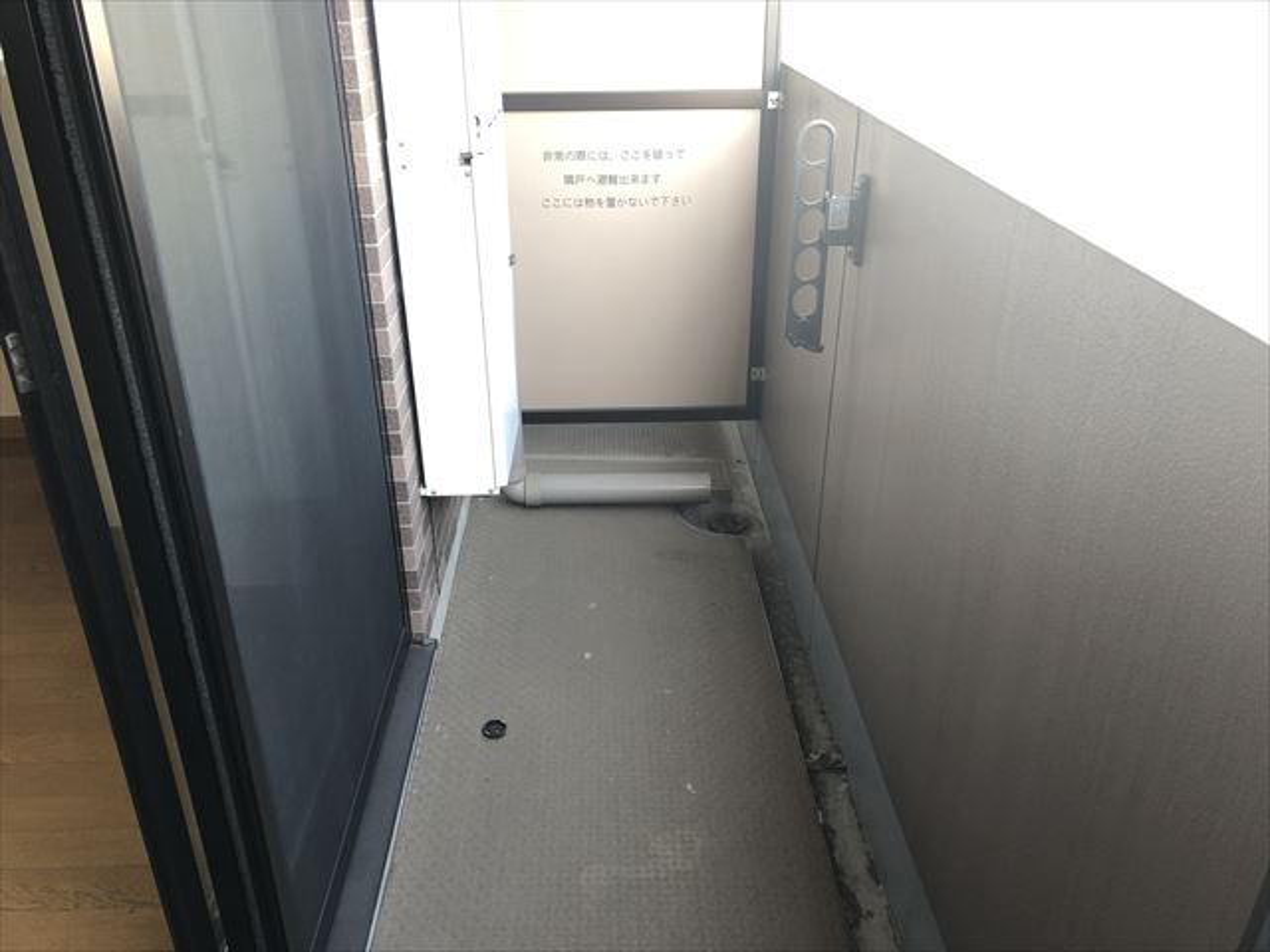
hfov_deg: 63.4
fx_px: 1027
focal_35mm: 28
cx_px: 635
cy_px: 476
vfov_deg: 49.7
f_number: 1.8
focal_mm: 3.99
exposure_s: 1/50
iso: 32
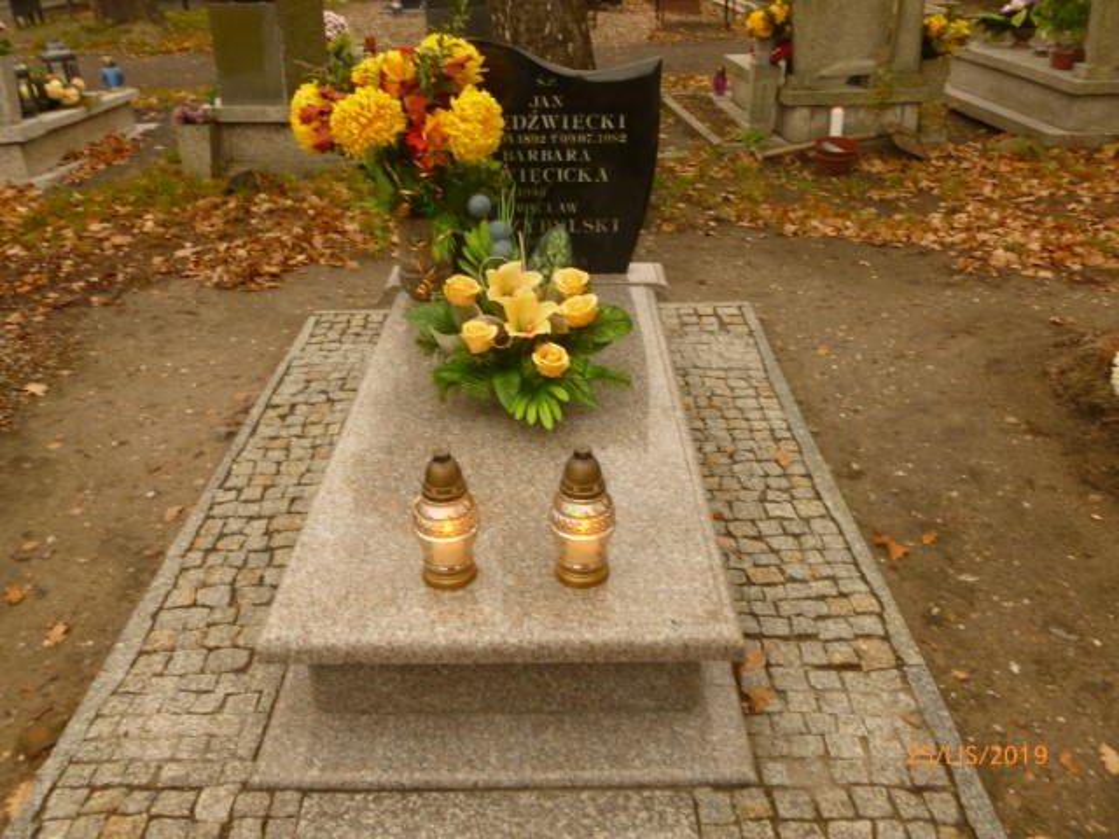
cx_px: 560
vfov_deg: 49.7
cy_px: 420
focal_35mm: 28
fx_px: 905
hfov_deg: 63.4
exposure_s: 1/60
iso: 200
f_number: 3.3
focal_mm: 5
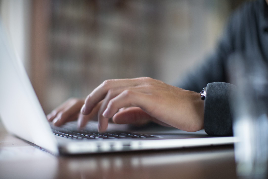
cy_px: 90
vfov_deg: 27.0
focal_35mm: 50
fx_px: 372
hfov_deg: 39.6
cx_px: 134
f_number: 1.4
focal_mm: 50
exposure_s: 1/50
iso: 800
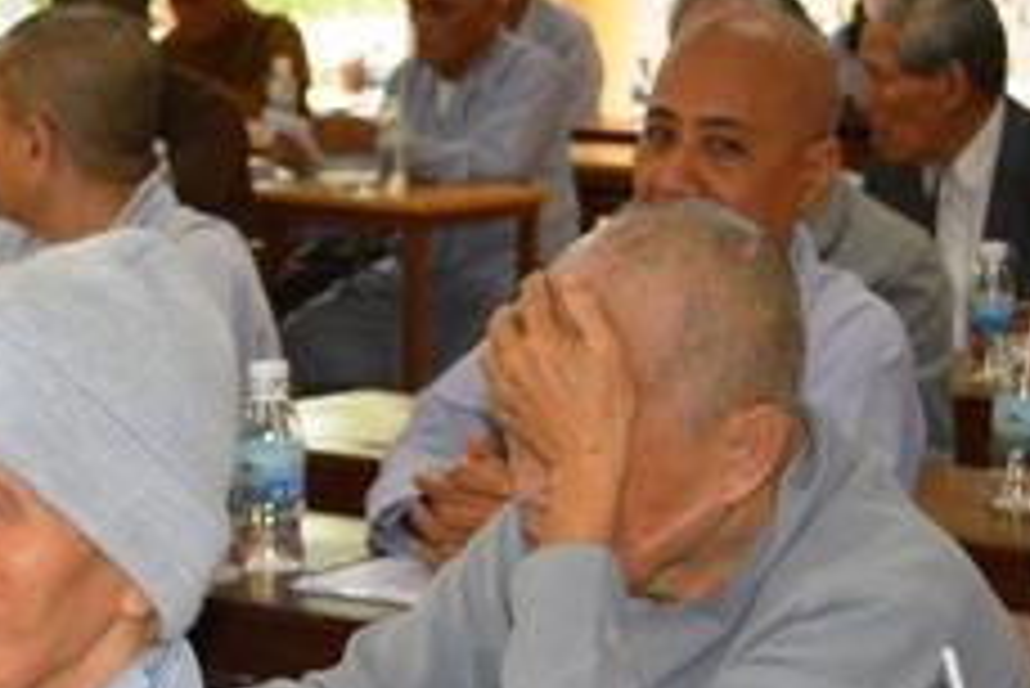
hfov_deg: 16.7
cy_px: 585
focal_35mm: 121
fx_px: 3475
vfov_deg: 11.3
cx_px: 180
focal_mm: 29
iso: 900
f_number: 4.5
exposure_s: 1/60
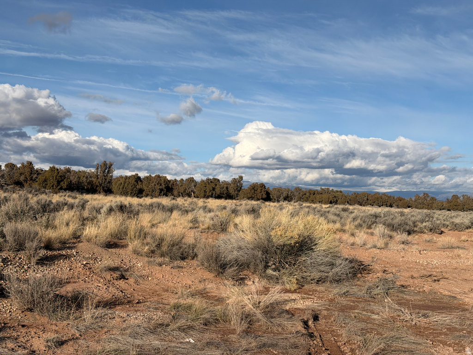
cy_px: 178
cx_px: 236
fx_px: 656
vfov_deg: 30.3
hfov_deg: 39.7
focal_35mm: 48
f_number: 1.78
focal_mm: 6.76
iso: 64
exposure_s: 1/8772
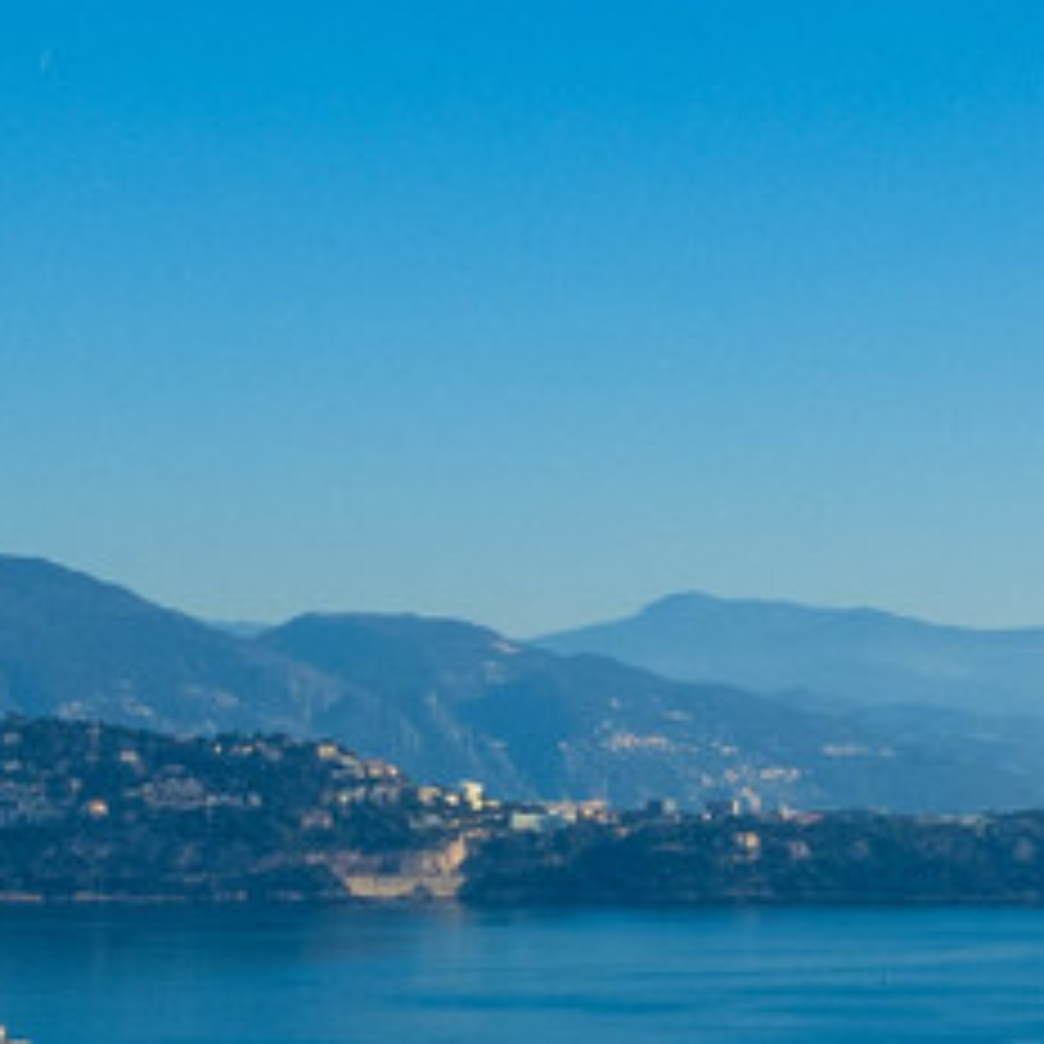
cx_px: -140
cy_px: 1368
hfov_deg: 13.2
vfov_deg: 13.1
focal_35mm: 129
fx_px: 4402
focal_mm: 8.4
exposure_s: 1/320
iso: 100
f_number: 2.8
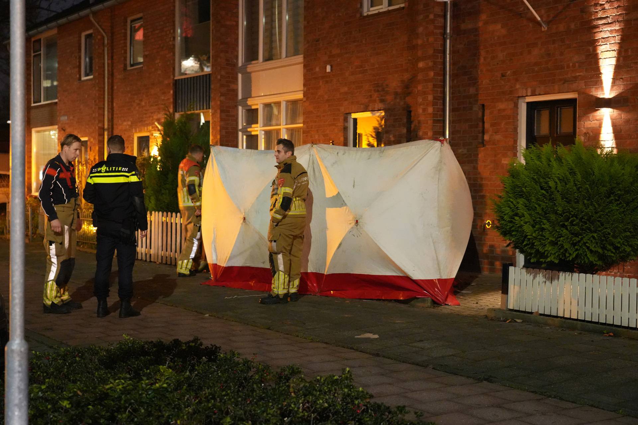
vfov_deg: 25.1
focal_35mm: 54
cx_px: 319
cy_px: 212
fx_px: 957
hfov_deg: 36.9
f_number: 4
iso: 12800
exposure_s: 1/20
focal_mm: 54
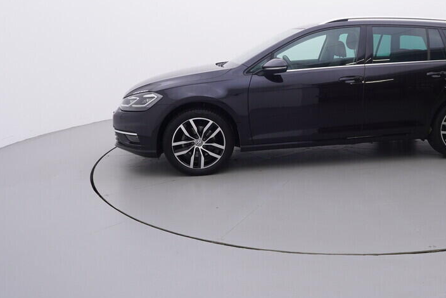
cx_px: 302
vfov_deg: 39.7
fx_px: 406
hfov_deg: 56.2
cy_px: 92
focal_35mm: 33
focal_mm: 15
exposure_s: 1/80
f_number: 5
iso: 200
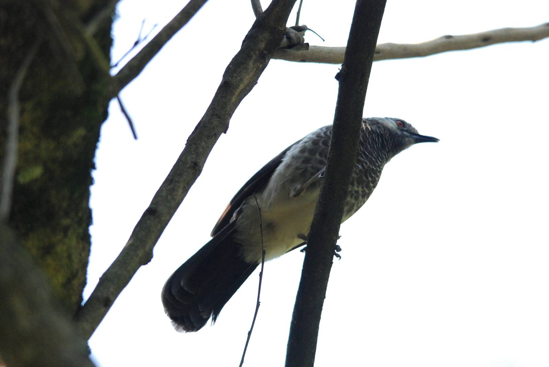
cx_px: 274
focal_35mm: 405
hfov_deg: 5.1
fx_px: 6183
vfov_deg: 3.4
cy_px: 184
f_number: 6
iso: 1600
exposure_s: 1/500
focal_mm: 270
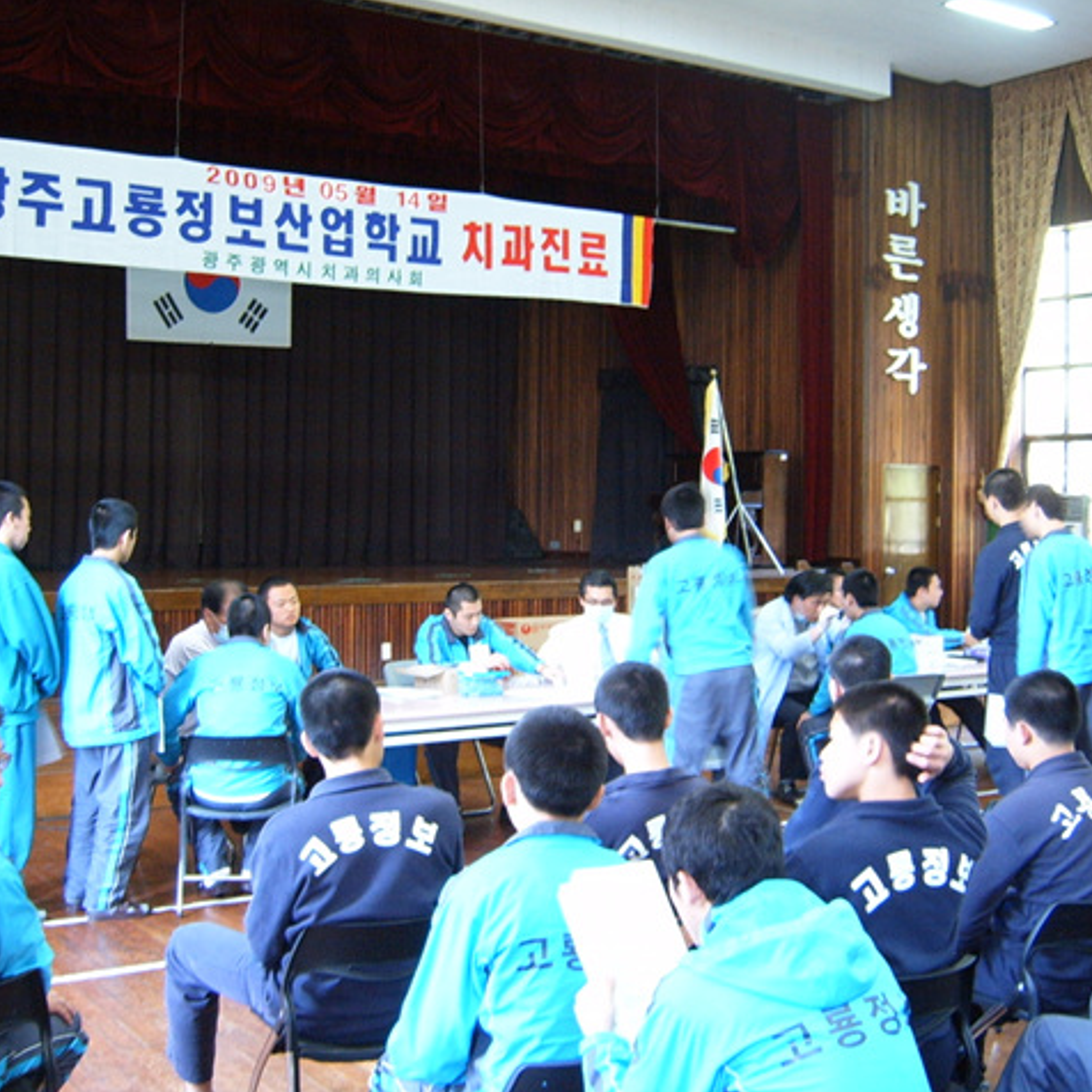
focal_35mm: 44
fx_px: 1570
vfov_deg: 38.3
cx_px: 528
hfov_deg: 38.3
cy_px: 546
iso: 141
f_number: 2.9
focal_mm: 6.2
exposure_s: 1/4
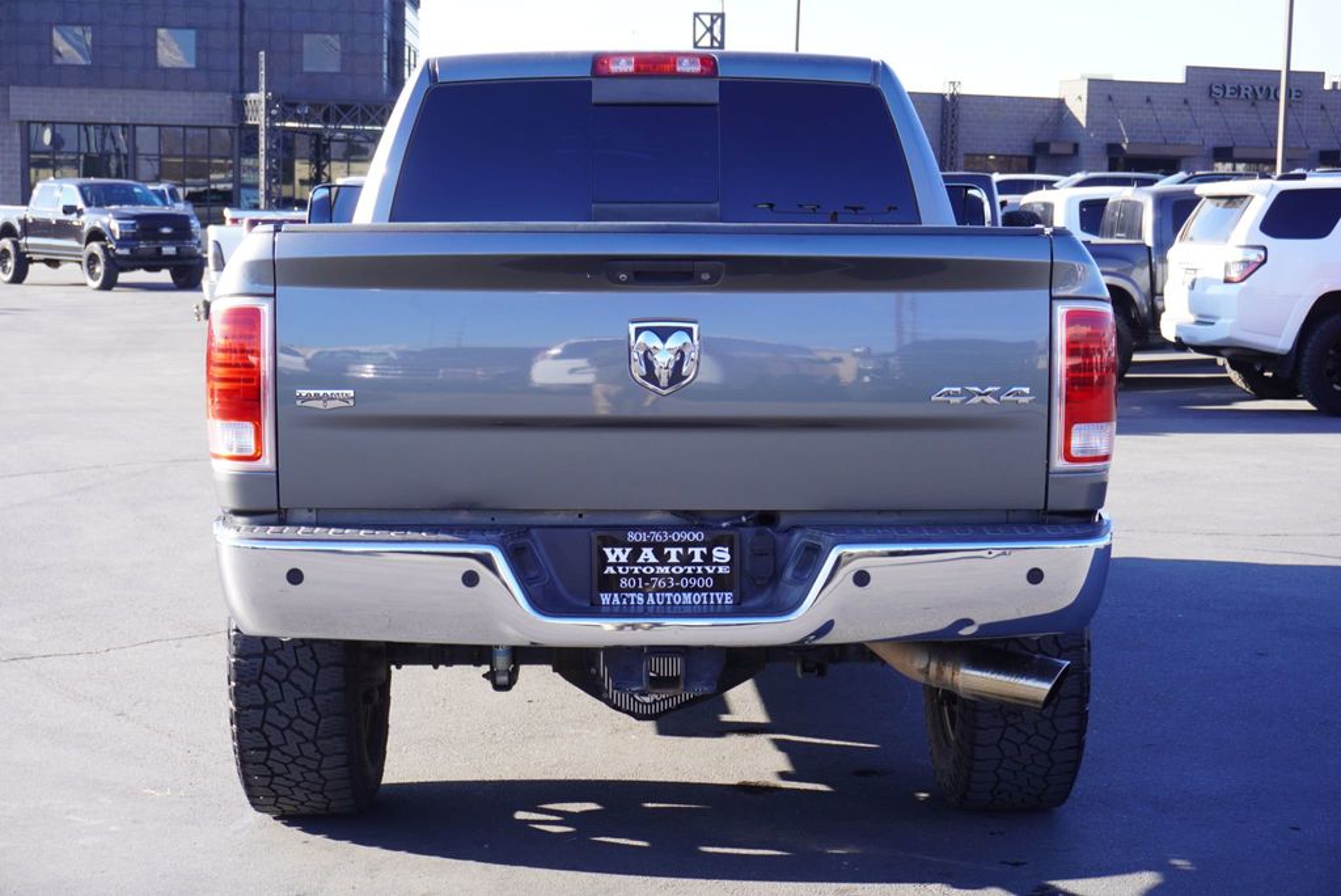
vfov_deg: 23.2
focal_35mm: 58
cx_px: 670
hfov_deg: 34.2
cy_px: 448
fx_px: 2180
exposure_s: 1/80
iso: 100
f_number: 6.3
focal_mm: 39
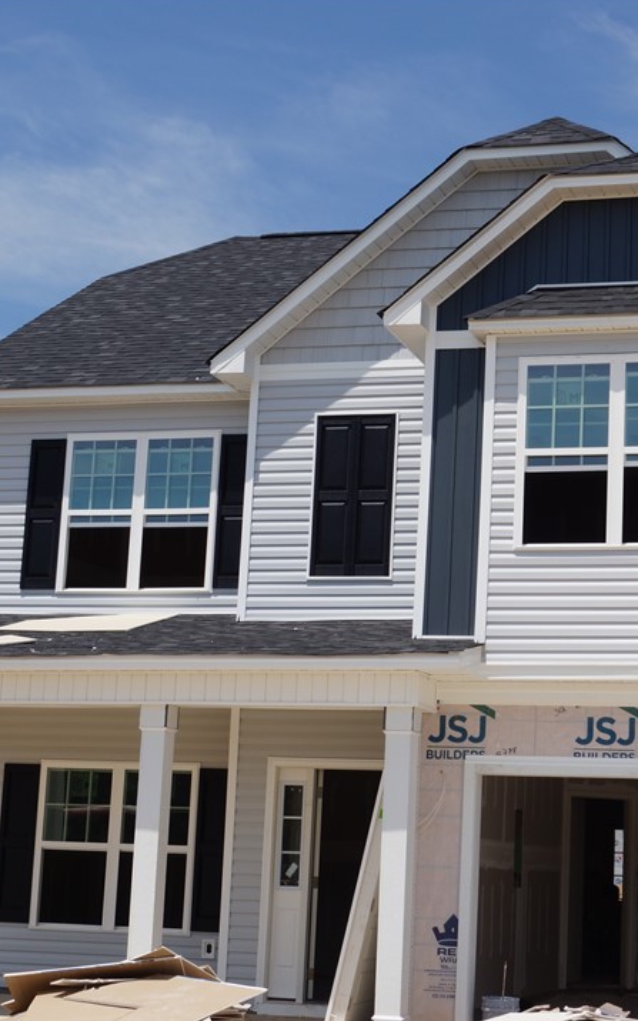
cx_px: 490
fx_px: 1808
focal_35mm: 65
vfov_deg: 31.5
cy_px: 510
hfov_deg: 19.8
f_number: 13
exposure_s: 1/250
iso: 100
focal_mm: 28
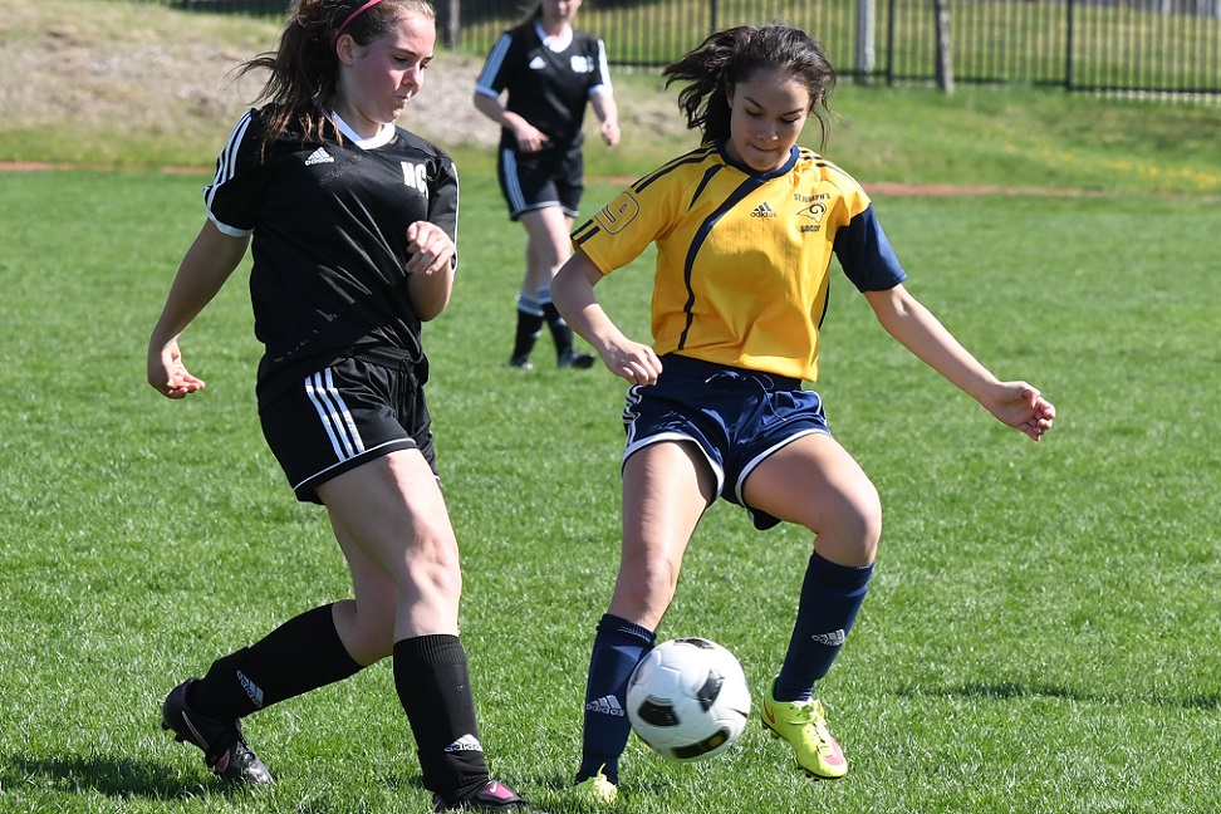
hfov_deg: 10.2
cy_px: 407
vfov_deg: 6.8
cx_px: 610
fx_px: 6868
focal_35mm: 202
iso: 560
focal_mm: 135
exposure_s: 1/1000
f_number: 8
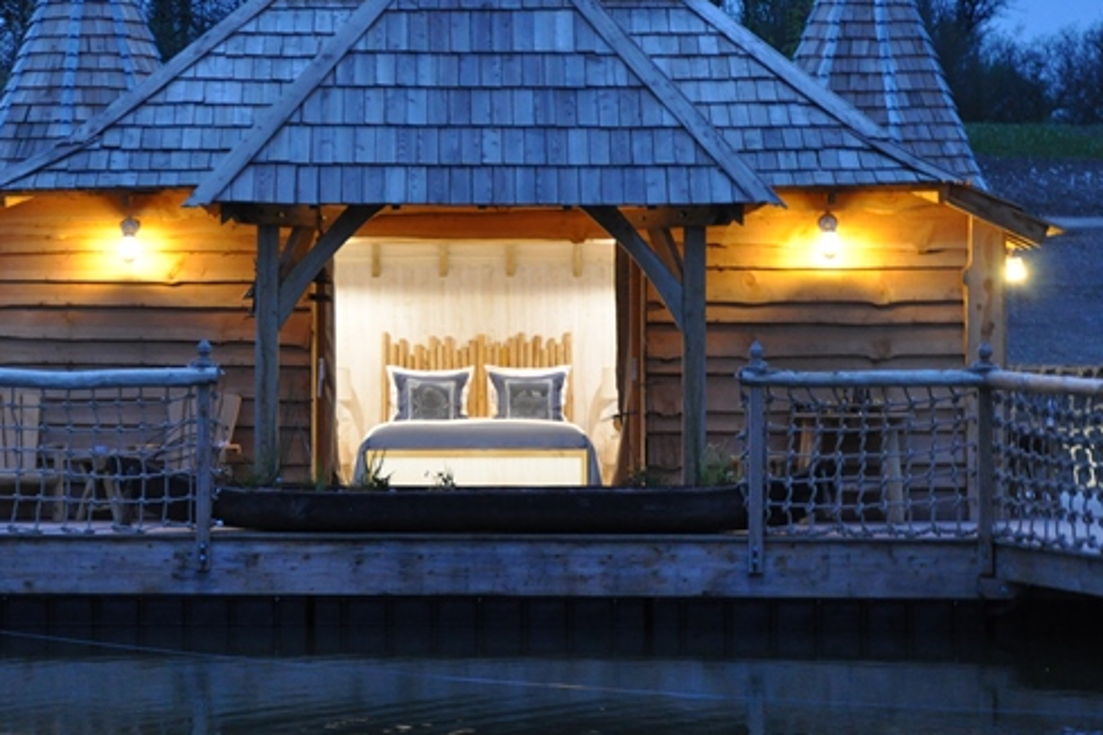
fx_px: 4350
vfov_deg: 9.7
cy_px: 269
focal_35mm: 142
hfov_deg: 14.4
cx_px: 431
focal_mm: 58
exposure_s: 1/5
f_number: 5
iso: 1600
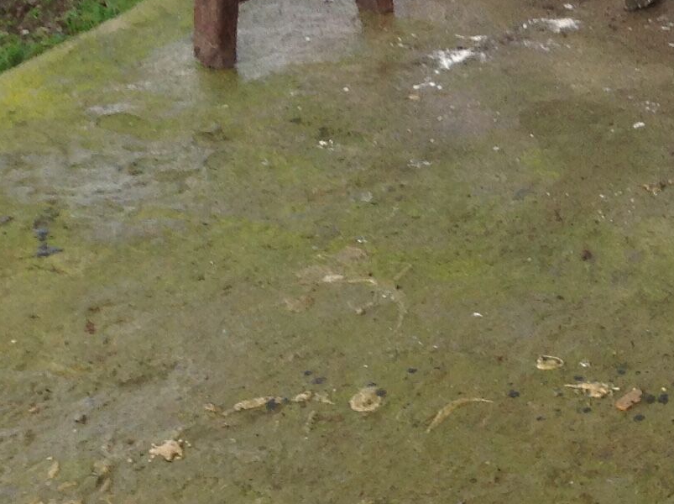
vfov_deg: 13.0
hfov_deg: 16.1
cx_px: 977
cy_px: 55
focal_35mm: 113
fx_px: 2197
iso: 64
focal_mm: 4.28
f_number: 2.4
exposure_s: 1/60
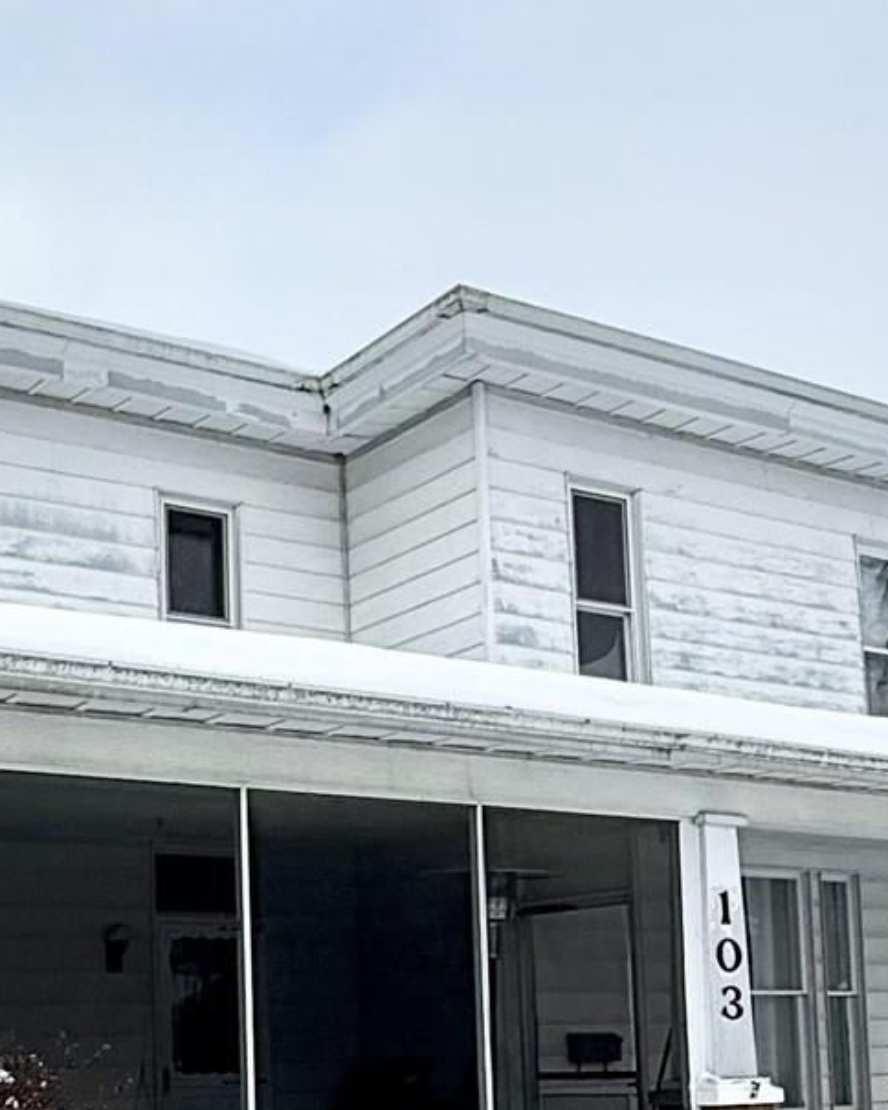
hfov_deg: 28.8
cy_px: 954
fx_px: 1708
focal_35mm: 52
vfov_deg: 34.4
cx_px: 240
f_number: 2.2
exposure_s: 1/405
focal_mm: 2.22
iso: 50
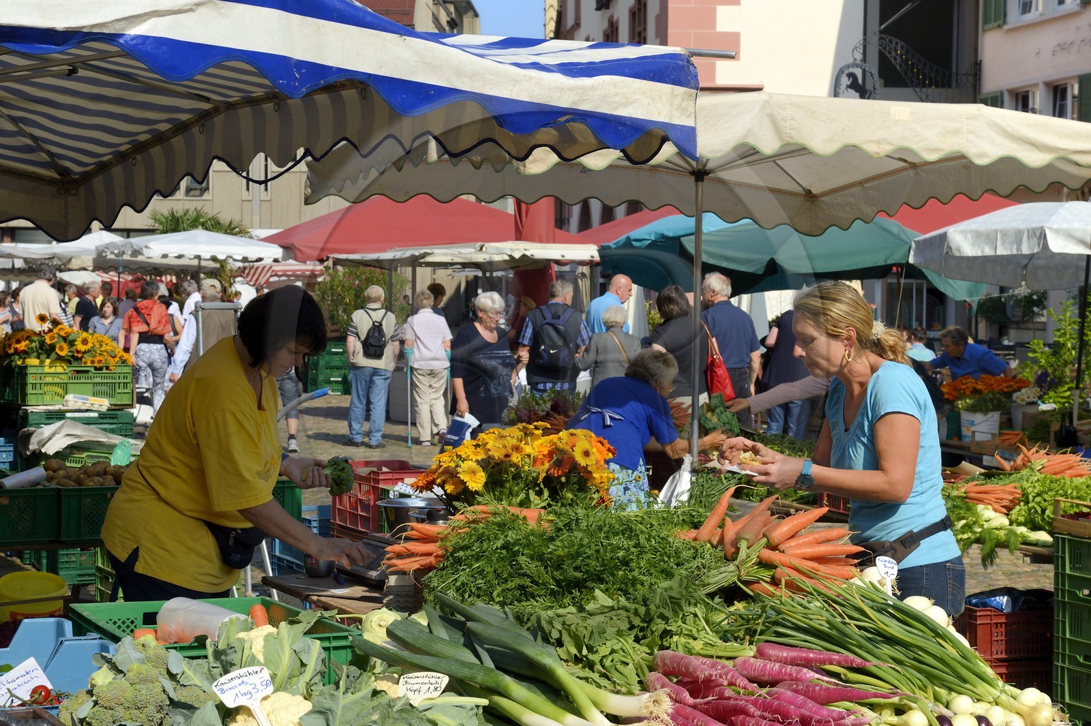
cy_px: 363
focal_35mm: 58
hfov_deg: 34.5
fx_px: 1757
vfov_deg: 23.4
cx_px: 546
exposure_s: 1/200
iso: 200
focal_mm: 58
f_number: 11
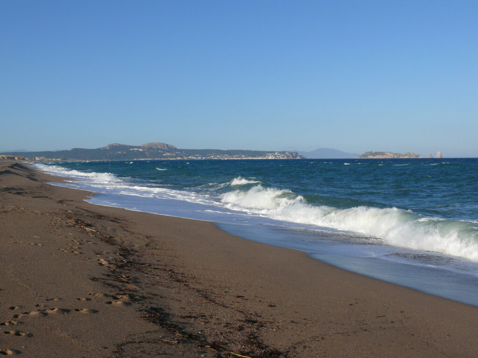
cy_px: 179
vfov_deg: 32.2
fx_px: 621
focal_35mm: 45
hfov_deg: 42.1
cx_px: 239
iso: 100
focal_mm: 9.6
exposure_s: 1/400
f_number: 7.1
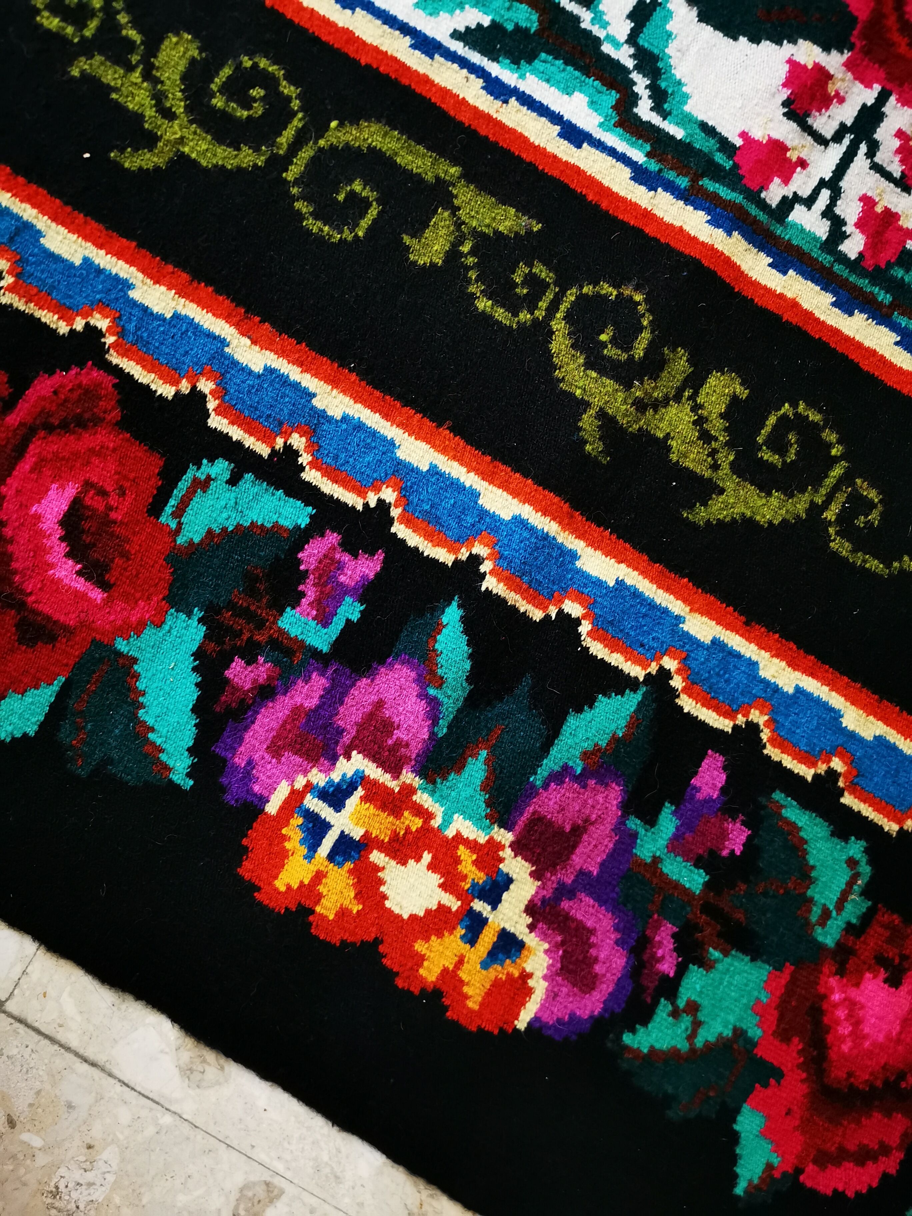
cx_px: 456
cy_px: 608
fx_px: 948
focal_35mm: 27
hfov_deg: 51.4
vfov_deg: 65.3
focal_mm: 5.56
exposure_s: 1/24
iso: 640
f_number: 1.6
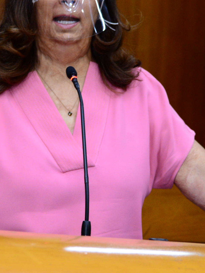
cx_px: 74
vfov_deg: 7.3
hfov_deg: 5.4
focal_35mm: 273
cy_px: 94
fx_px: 2156
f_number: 4.5
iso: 1600
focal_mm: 120
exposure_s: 1/60
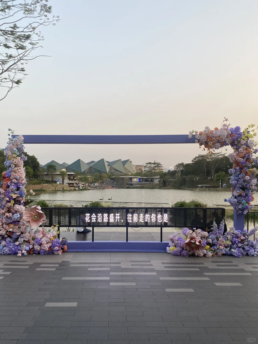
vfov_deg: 67.3
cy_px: 172
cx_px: 129
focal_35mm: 26
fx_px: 258
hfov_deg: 53.1
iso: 40
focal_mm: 4.25
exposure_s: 1/160
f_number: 1.8
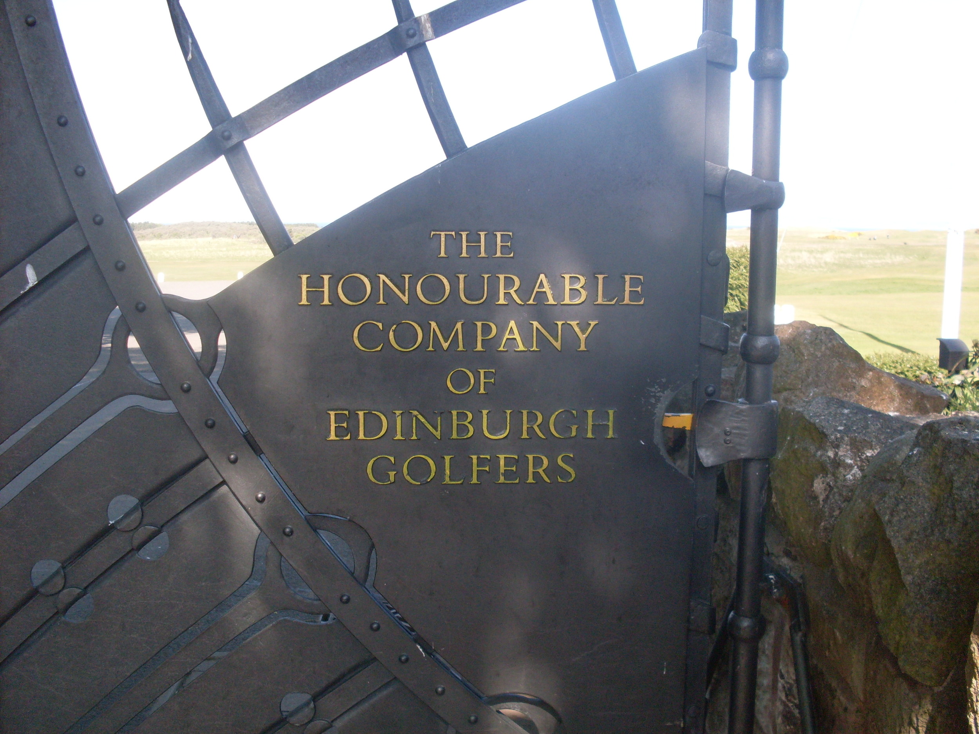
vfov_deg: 37.7
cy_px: 367
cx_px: 490
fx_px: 1075
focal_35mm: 38
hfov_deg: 49.0
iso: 80
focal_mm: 6.3
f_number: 2.8
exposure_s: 1/350
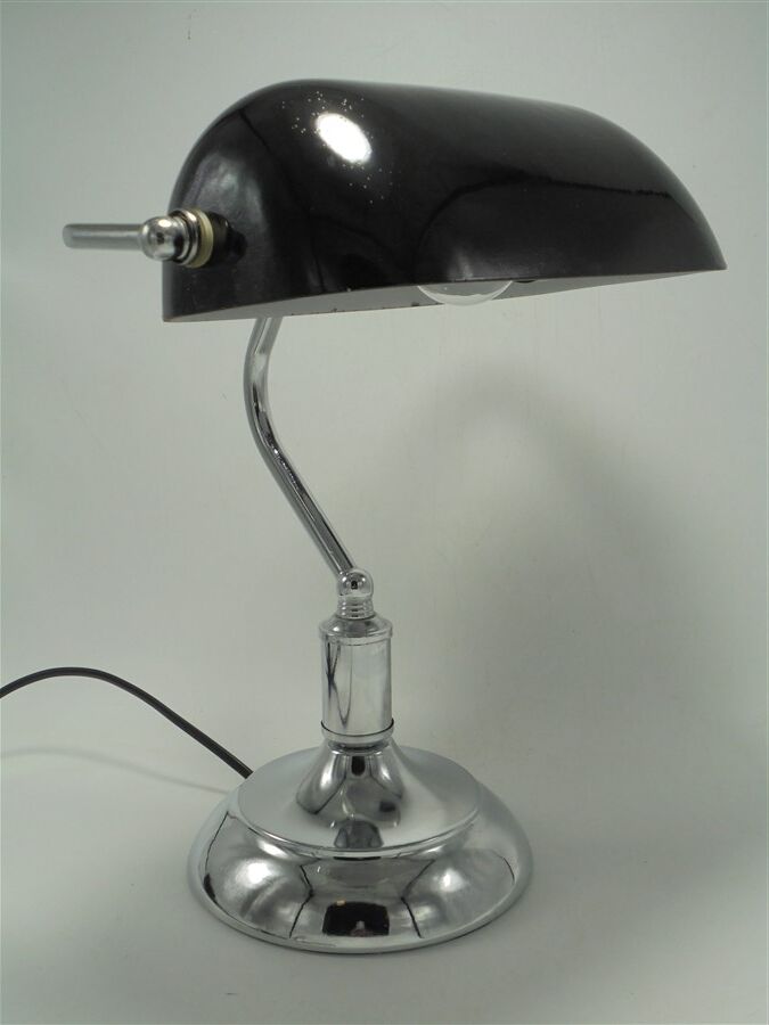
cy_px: 512
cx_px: 384
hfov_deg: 33.6
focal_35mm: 43
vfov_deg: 43.9
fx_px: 1274
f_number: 4.5
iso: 100
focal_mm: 7.8
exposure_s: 1/80
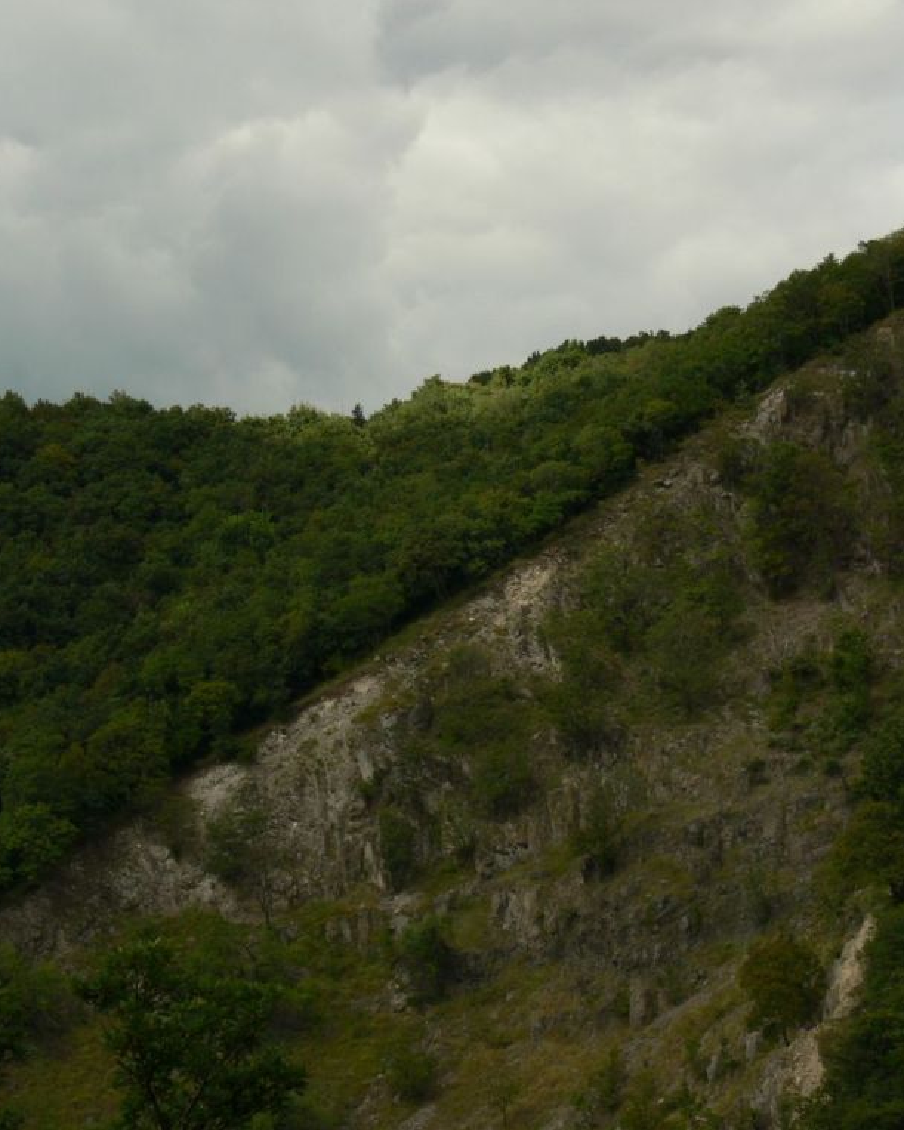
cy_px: 564
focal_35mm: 102
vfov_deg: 18.8
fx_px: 3412
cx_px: 534
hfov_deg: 15.1
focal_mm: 16.6
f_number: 5.6
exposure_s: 1/250
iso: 80
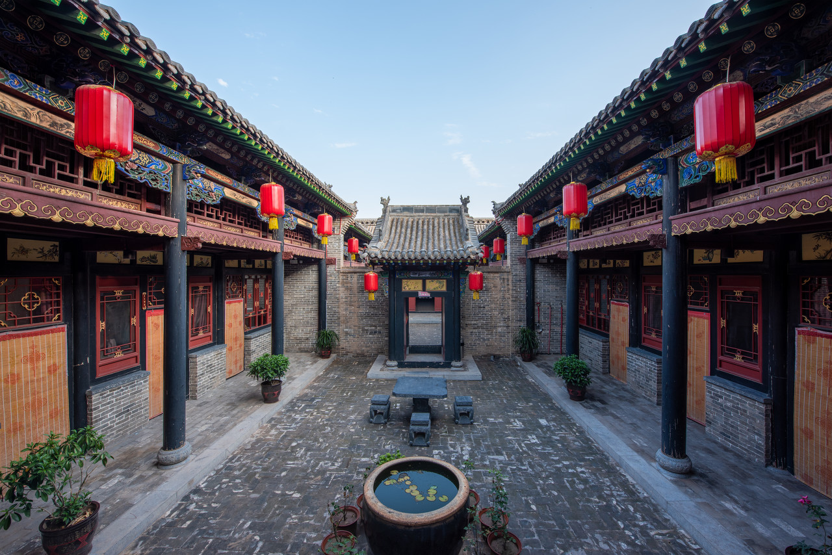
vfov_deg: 81.2
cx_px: 416
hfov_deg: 104.2
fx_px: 324
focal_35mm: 14
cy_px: 278
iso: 64
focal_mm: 14
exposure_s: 1/20
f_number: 8
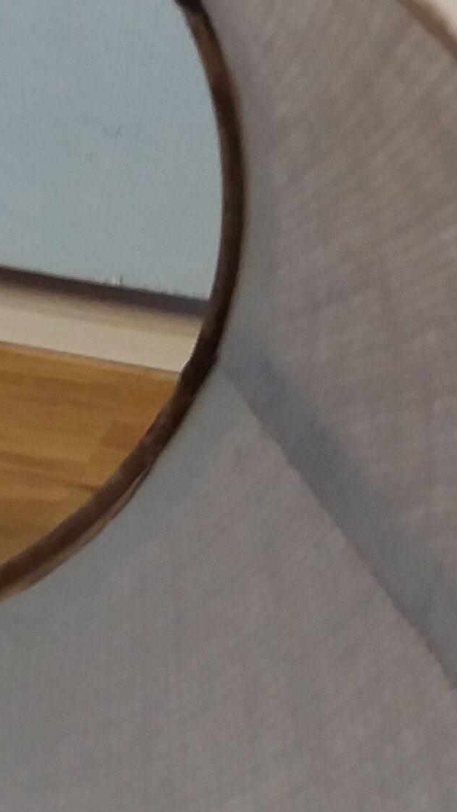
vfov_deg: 18.9
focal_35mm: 113
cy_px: 437
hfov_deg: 10.4
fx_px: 2433
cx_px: -227
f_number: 1.9
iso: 160
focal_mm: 3.7
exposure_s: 1/25
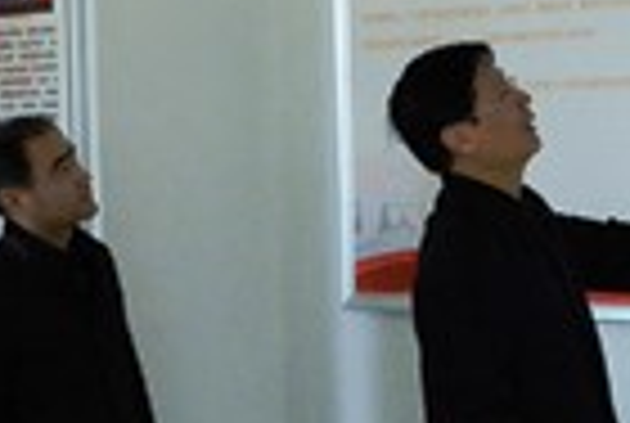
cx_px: 706
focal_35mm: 239
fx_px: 4196
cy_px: -74
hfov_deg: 8.5
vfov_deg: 5.7
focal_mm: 35
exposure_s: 1/250
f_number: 8
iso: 2000
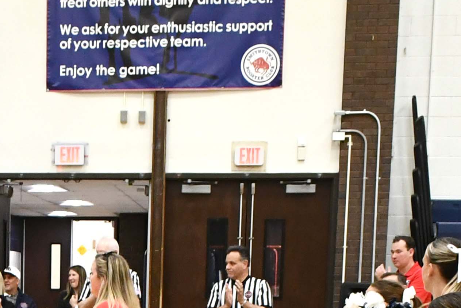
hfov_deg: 16.8
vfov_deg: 10.6
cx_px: -3
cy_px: 617
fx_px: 1524
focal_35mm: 119
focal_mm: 18
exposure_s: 1/125
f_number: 5.6
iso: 2000
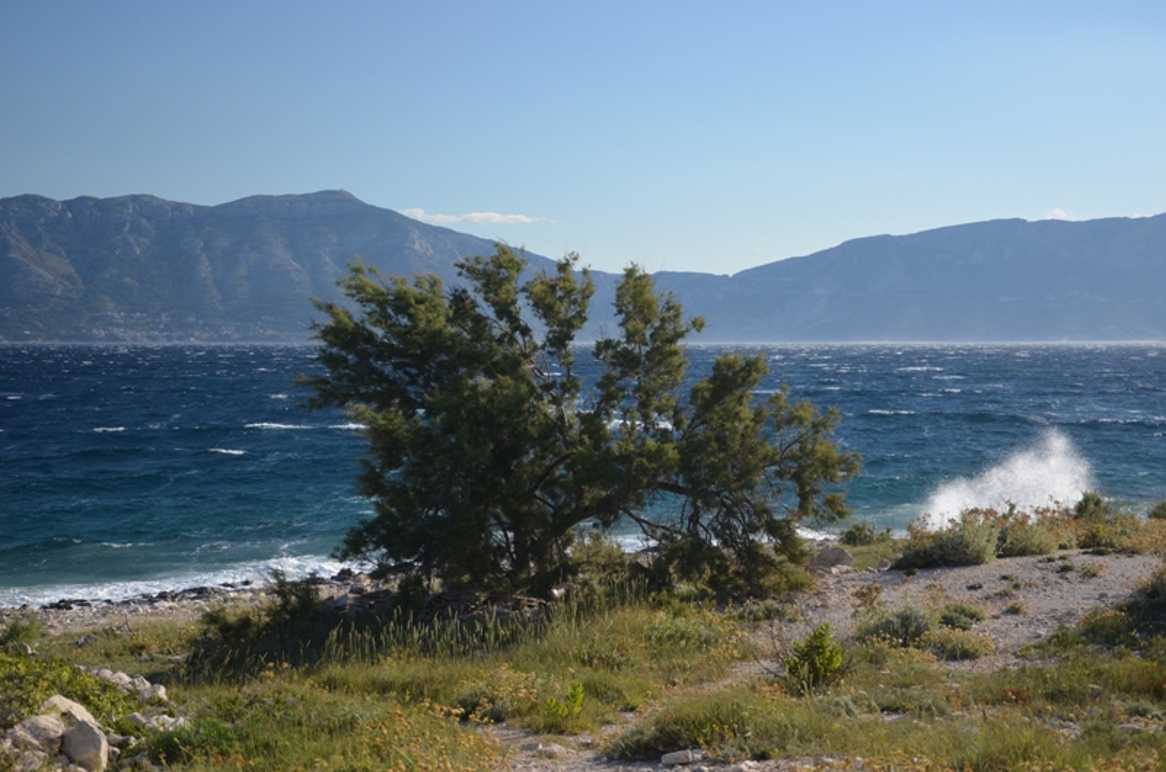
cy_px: 386
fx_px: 1842
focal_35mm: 57
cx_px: 583
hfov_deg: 35.1
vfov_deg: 23.7
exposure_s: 1/1000
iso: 400
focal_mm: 38
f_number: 4.5
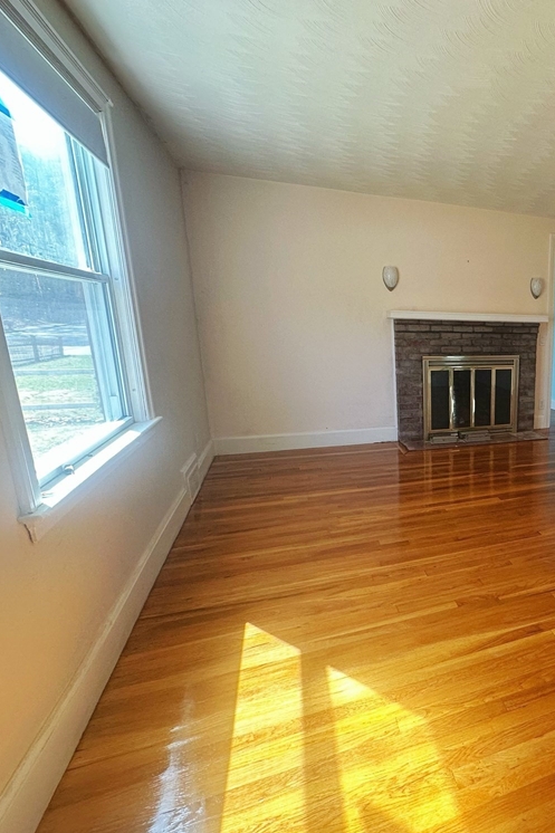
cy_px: 427
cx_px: 505
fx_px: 463
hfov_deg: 53.7
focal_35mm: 20
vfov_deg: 84.0
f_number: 2.2
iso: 125
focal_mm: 2.22
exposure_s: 1/120
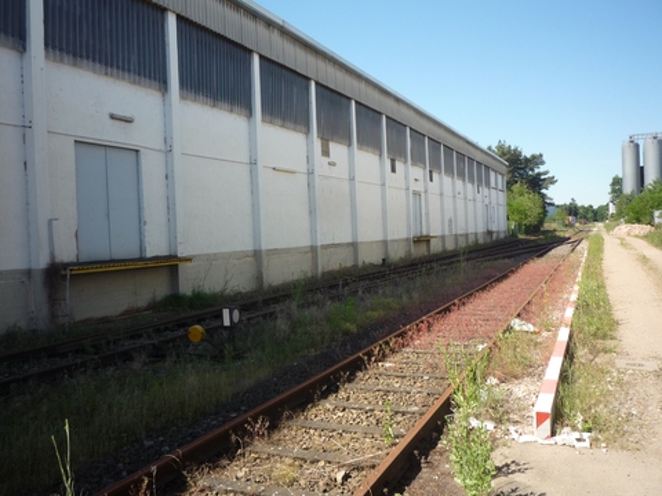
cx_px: 331
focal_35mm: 32
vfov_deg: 44.2
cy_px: 248
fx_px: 612
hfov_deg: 56.8
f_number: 4
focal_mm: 5.2
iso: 100
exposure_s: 1/400
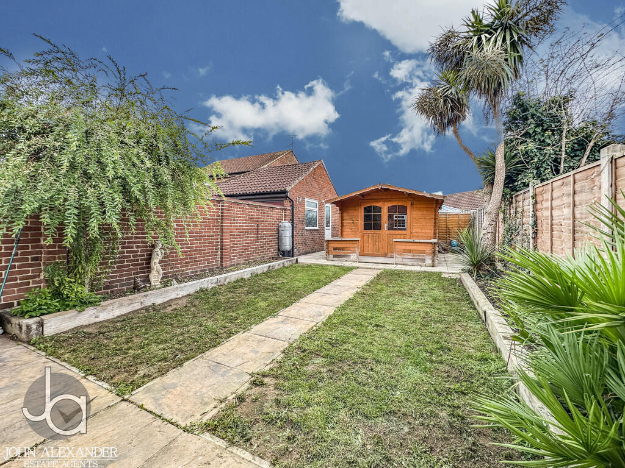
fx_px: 253
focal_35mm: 14
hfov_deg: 102.1
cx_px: 312
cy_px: 234
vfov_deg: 85.7
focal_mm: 2.22
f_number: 2.2
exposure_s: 1/278
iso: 40
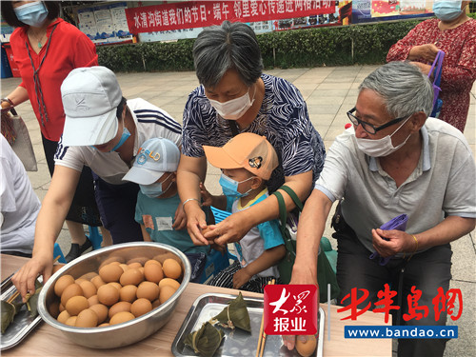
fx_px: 399
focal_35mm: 29
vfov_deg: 48.2
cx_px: 238
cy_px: 178
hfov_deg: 61.7
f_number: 2.2
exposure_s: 1/452
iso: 25
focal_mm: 4.15
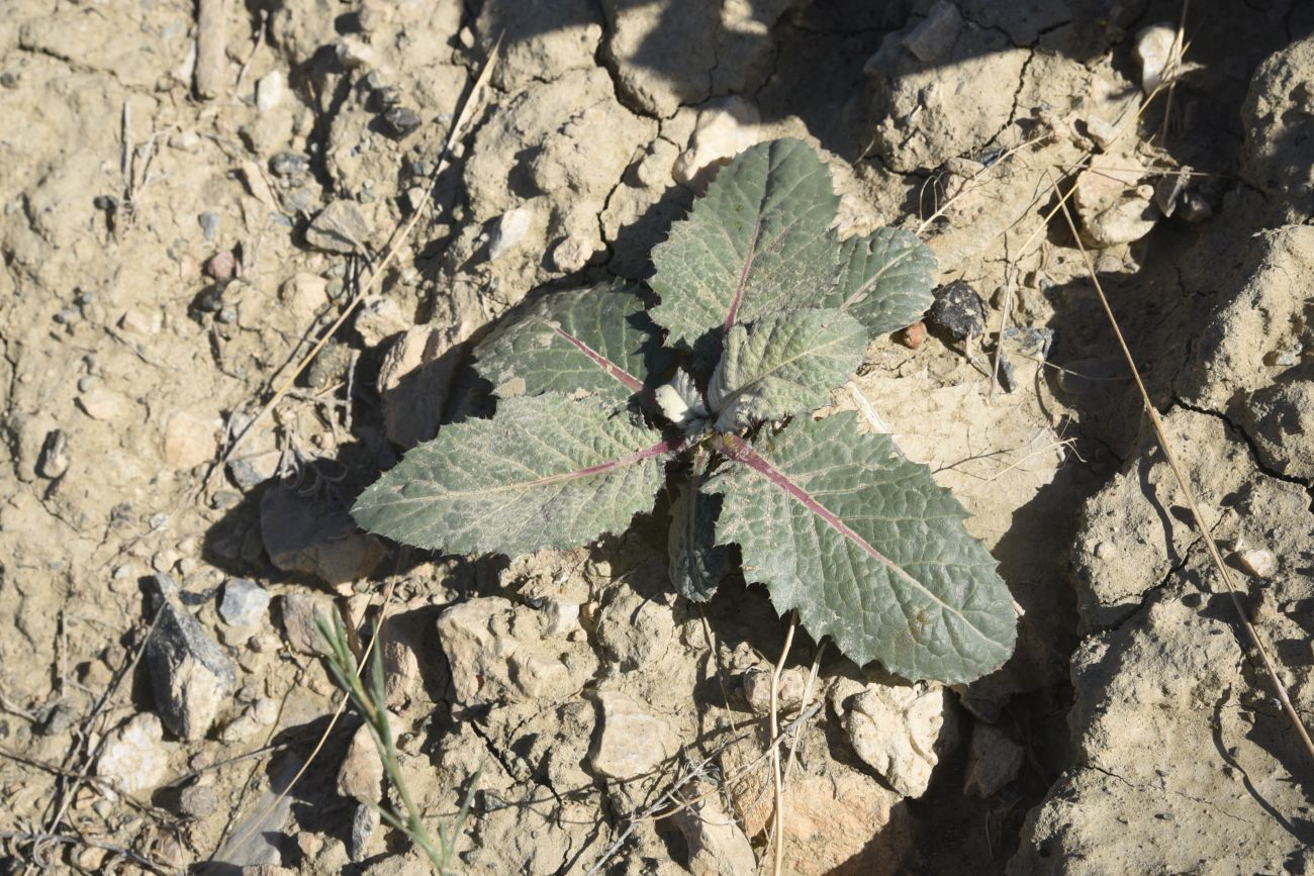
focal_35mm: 55
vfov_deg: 24.6
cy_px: 438
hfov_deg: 36.2
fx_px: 2008
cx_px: 657
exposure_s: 1/125
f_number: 14
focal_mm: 55
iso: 125
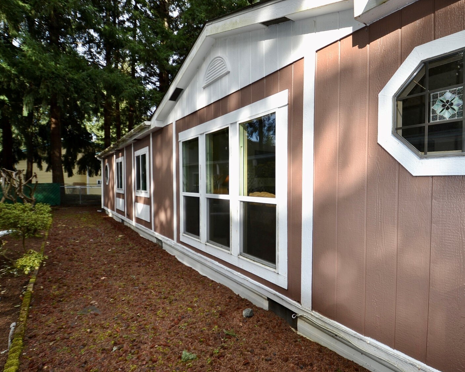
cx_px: 275
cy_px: 186
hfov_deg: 88.7
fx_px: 234
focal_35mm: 17
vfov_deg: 77.0
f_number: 4.5
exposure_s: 1/200
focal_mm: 10
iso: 100
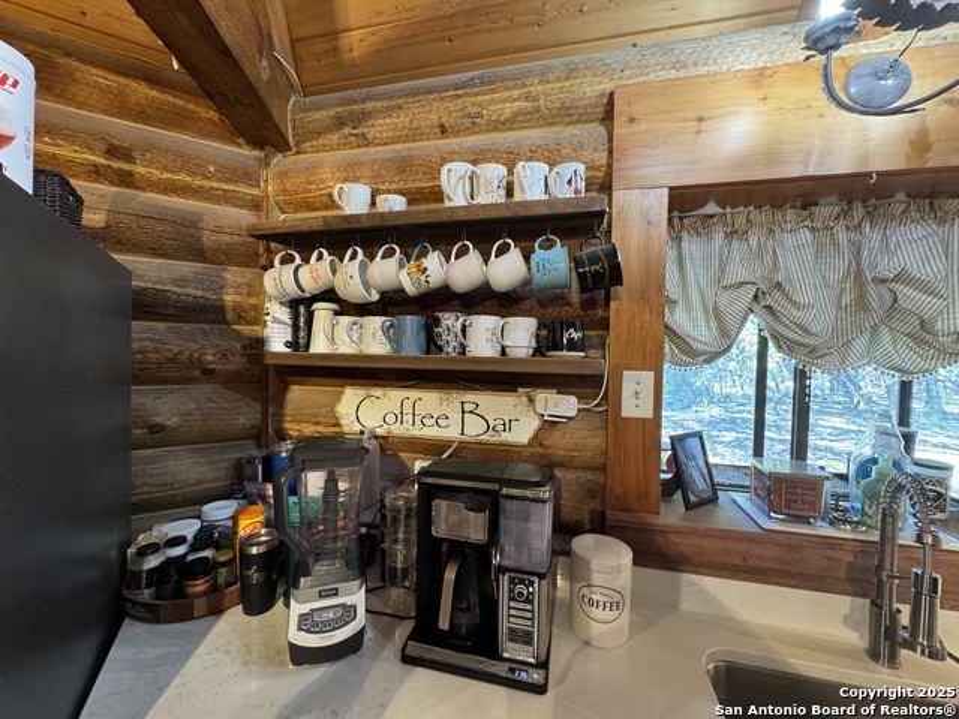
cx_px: 480
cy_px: 360
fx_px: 388
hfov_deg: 102.1
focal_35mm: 14
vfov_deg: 85.7
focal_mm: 2.22
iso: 400
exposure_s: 1/60
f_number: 2.2
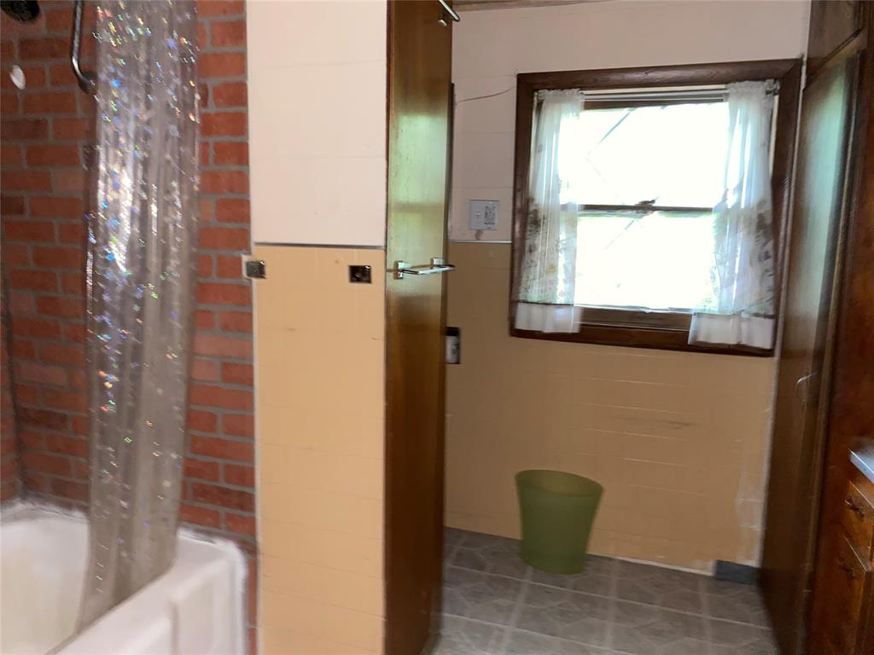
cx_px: 437
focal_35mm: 26
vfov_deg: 53.1
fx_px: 656
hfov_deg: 67.3
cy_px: 328
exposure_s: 1/4
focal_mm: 4.25
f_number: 1.8
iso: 125
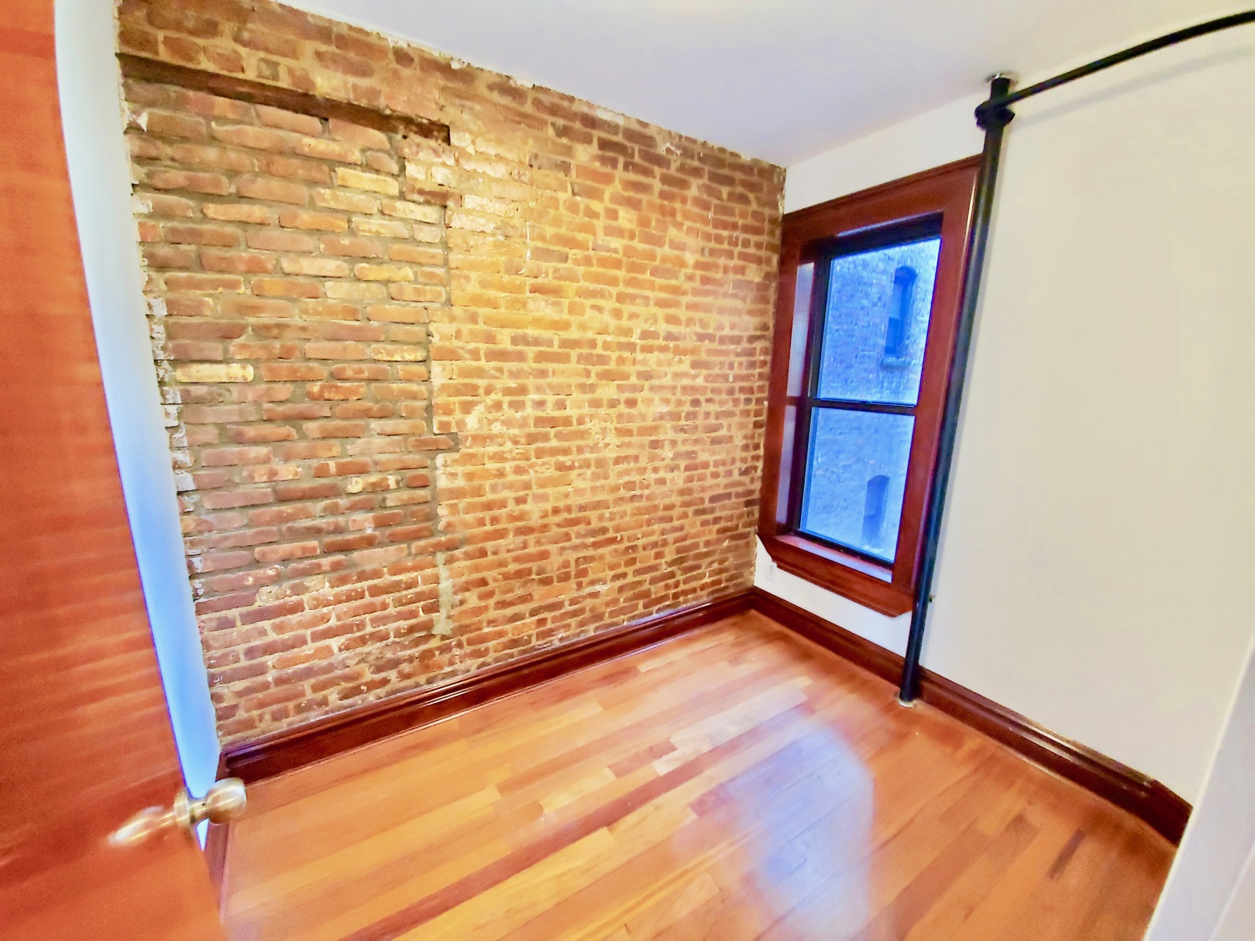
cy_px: 470
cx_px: 628
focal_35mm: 13
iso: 500
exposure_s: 1/29
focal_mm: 1.8
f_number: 2.2
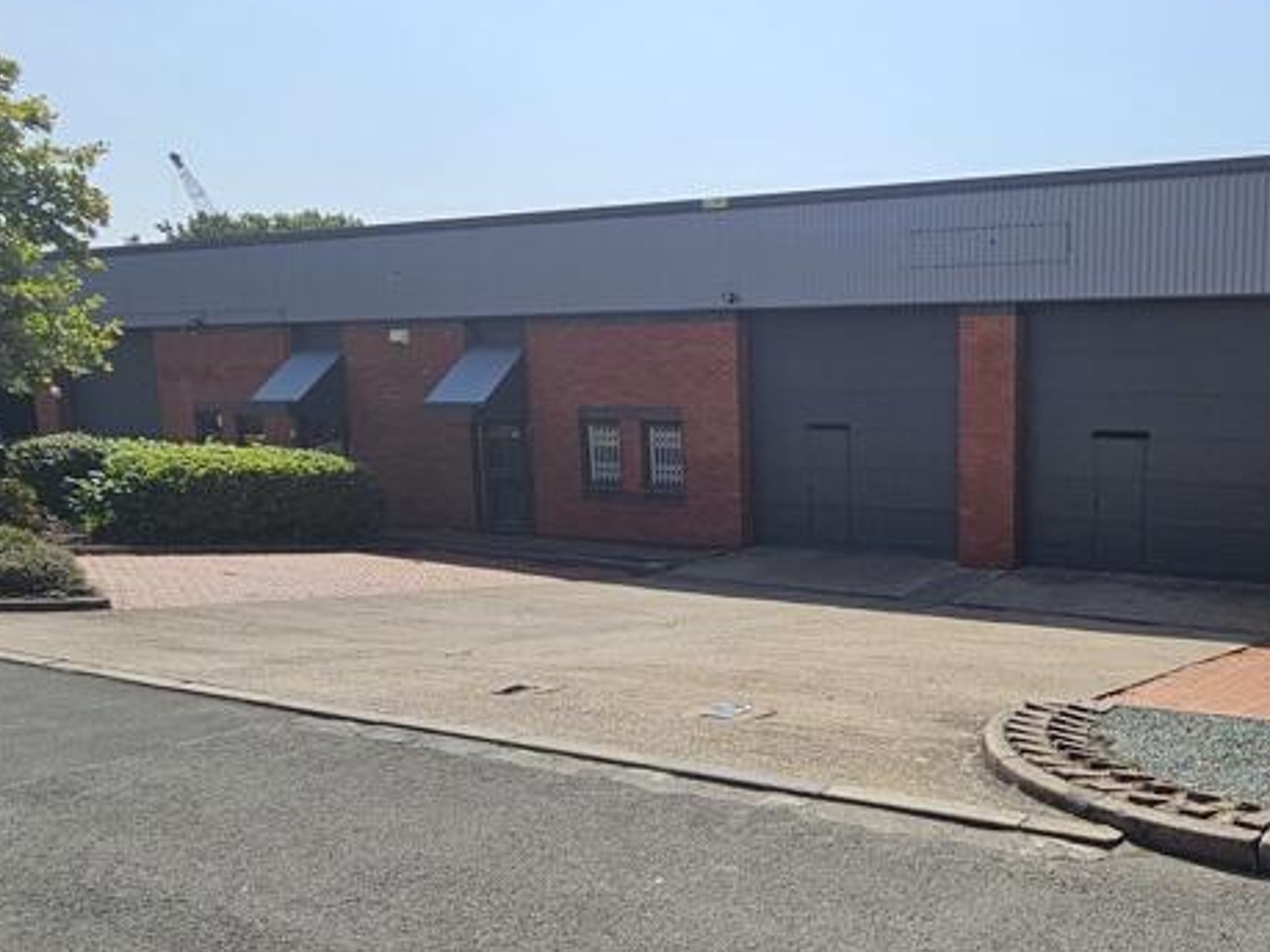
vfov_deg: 47.9
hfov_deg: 58.4
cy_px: 581
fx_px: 1064
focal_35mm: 29
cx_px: 955
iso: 50
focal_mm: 2.2
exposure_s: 1/3001
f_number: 2.2
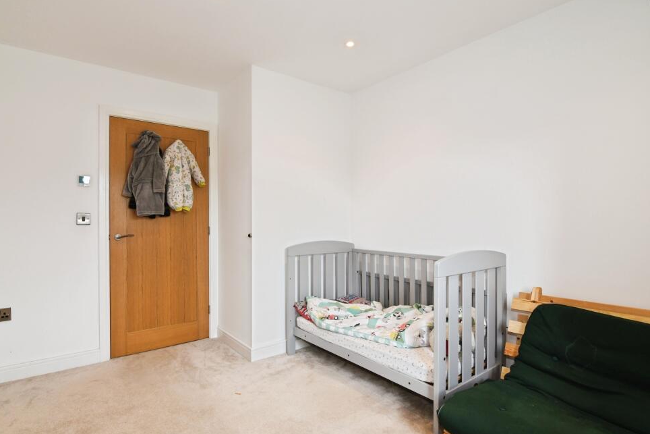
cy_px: 226
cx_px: 306
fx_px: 307
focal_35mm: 17
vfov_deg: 70.4
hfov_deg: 93.2
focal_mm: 11
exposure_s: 1/40
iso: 400
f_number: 8
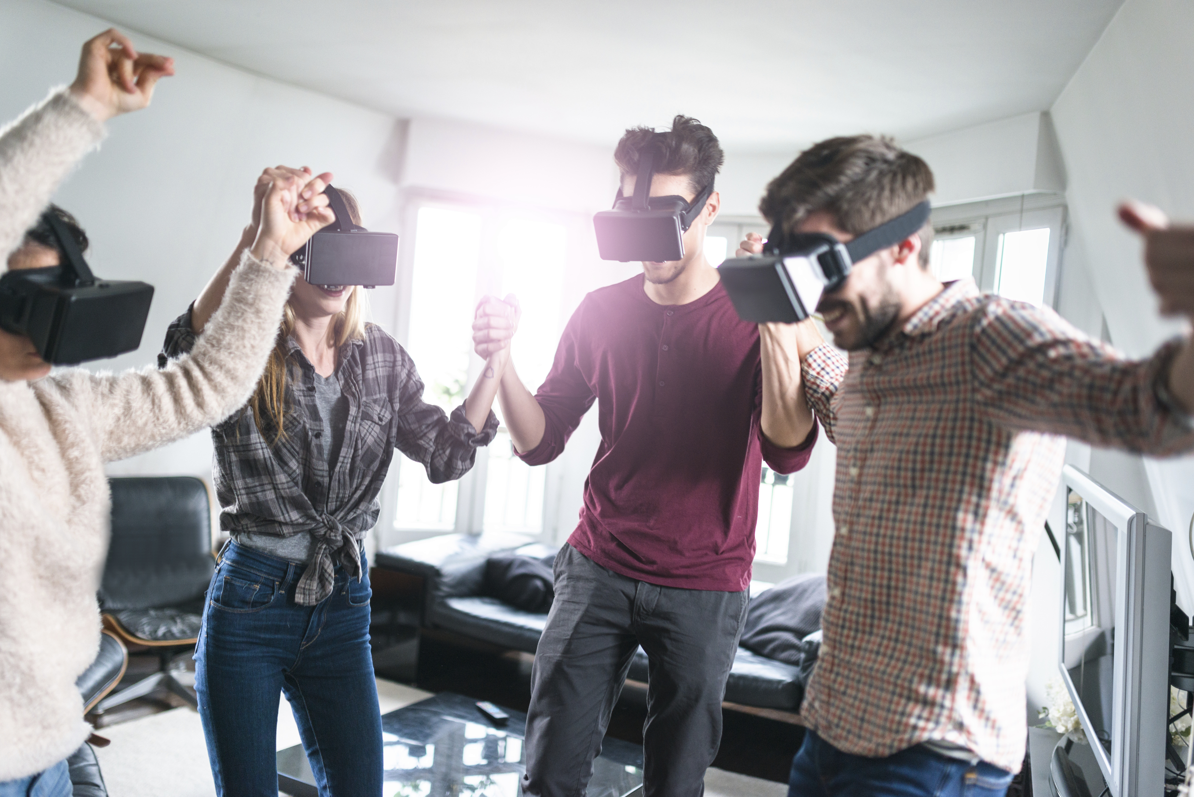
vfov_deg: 37.9
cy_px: 398
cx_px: 597
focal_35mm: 35
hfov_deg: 54.4
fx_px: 1161
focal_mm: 35
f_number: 1.4
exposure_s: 1/320
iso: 400
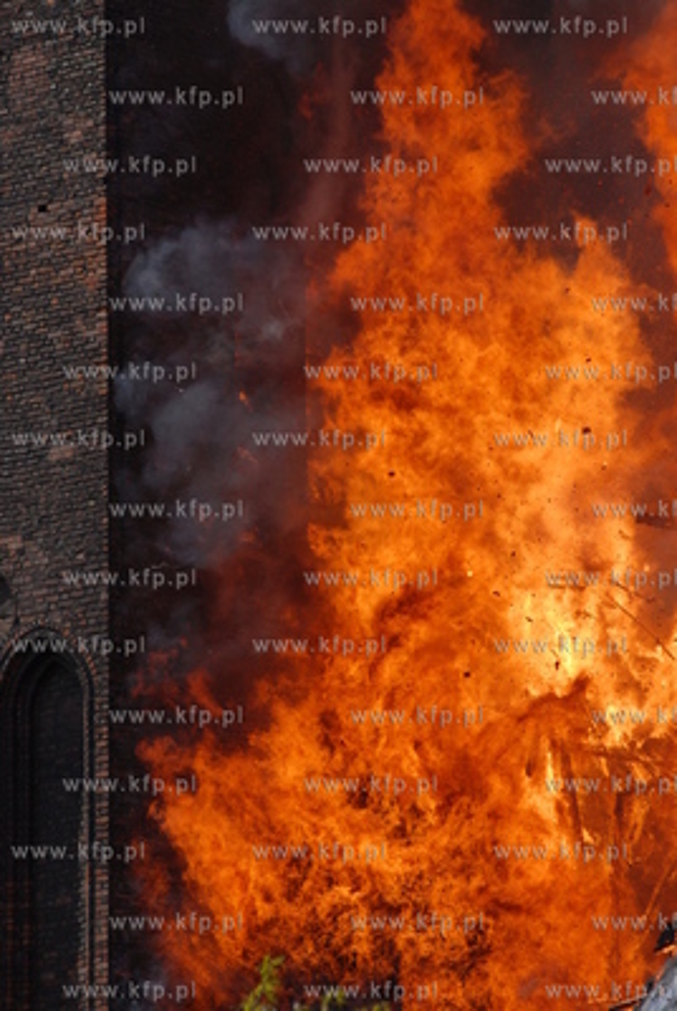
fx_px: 7800
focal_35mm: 278
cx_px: 338
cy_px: 506
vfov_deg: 7.4
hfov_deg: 5.0
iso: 100
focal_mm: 185
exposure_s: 1/500
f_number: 6.3
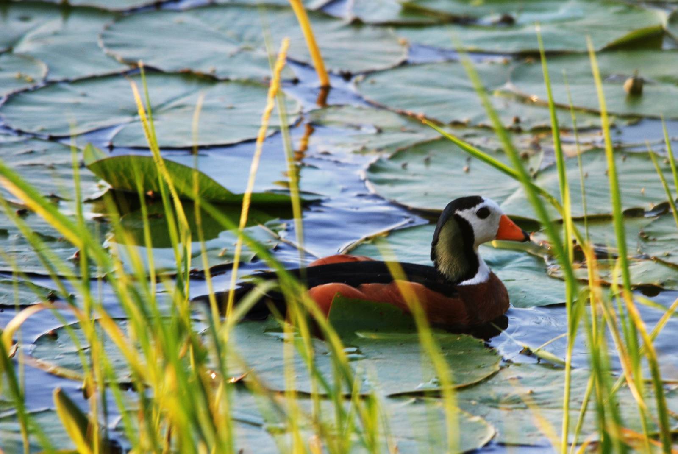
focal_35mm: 750
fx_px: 14142
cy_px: 227
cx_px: 339
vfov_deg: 1.8
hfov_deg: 2.7
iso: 400
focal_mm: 500
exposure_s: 1/80
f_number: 6.3
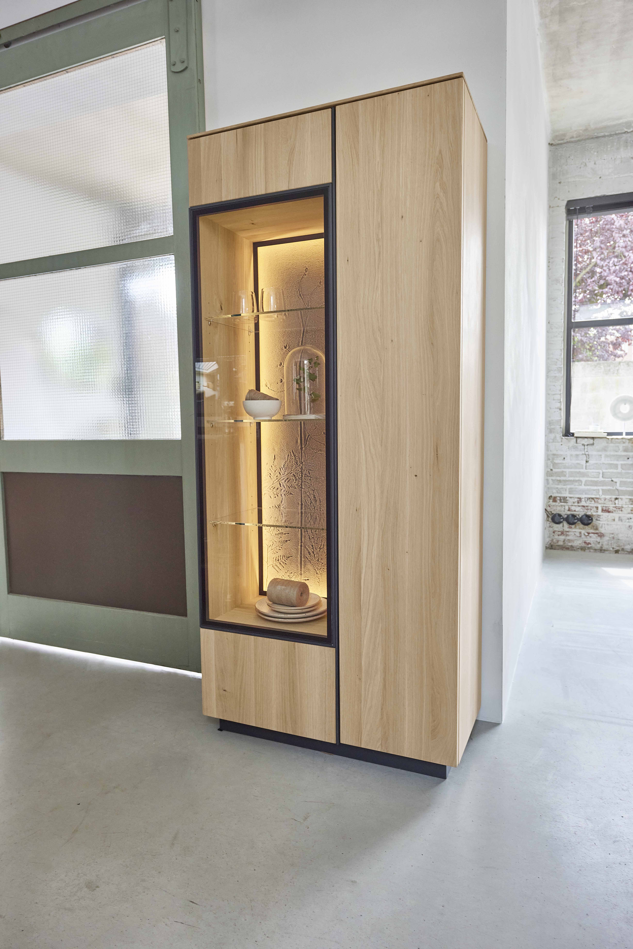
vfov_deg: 73.7
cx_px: 316
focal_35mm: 24
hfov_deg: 53.2
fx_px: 632
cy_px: 474
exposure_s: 1/80
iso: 400
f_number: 5.6
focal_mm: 24
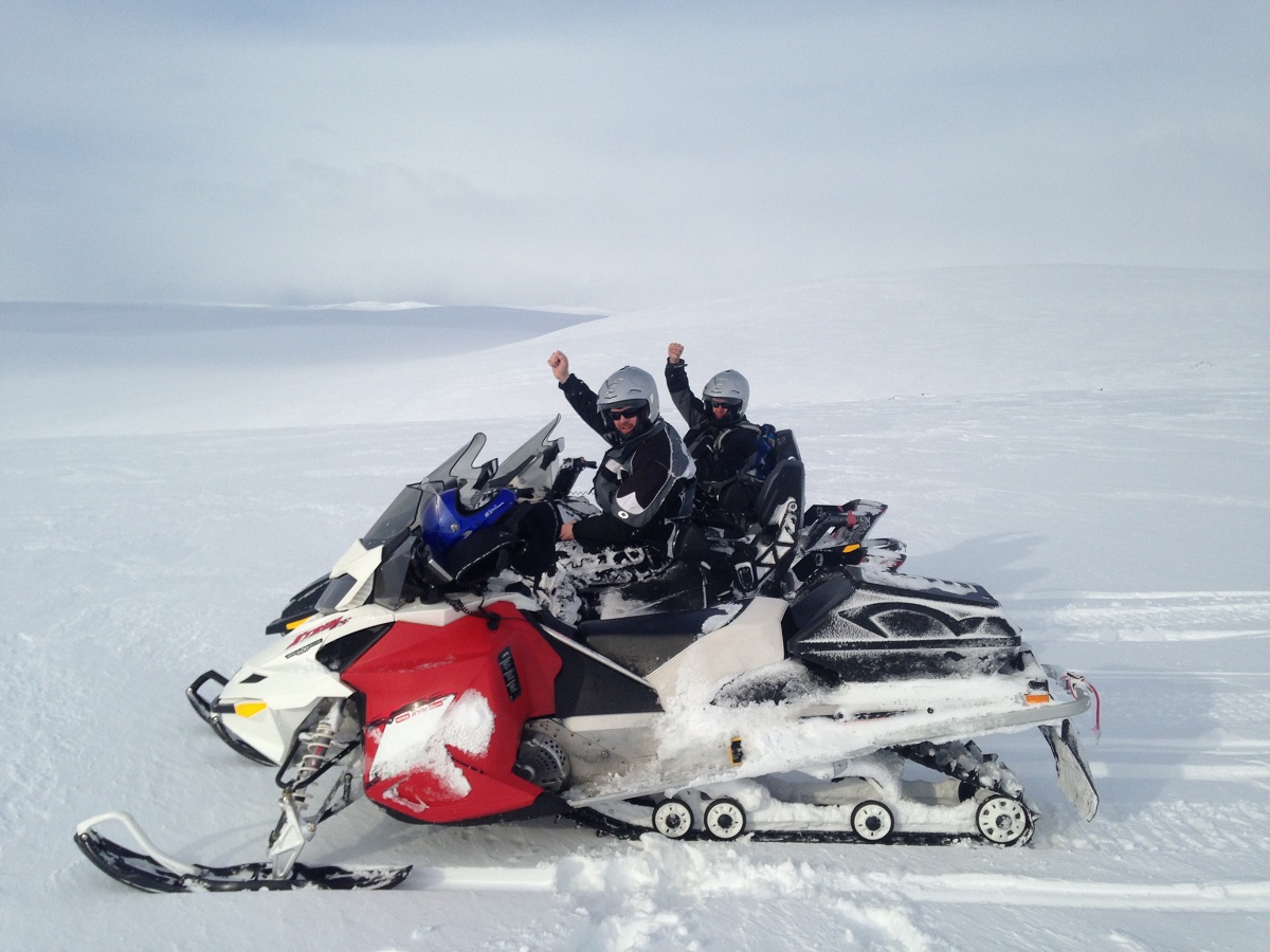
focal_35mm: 33
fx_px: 1211
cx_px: 635
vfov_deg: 42.9
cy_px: 476
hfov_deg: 55.4
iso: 50
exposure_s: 1/3195
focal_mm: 4.13
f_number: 2.4
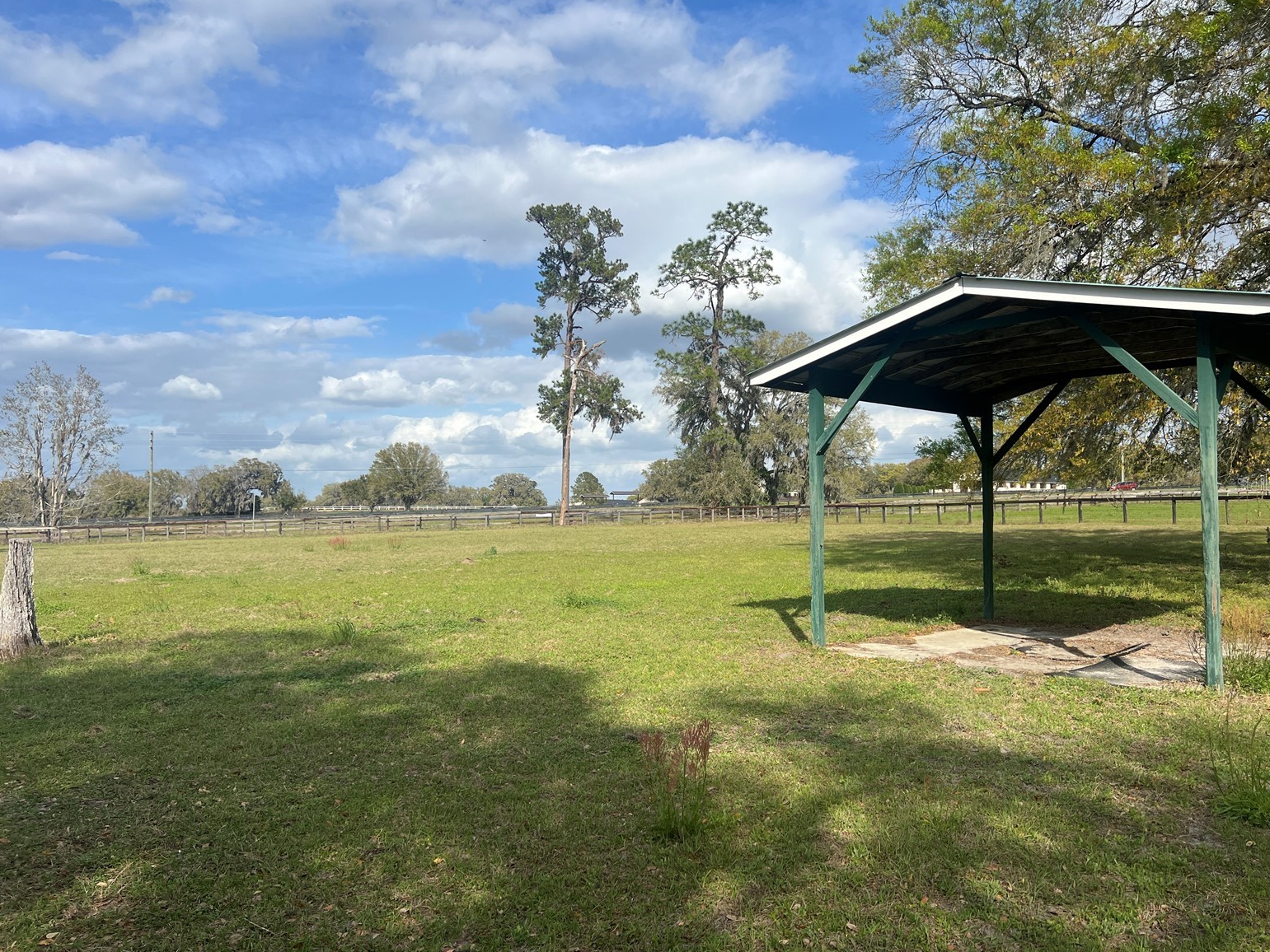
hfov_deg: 65.3
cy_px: 484
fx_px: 991
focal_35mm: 27
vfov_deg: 51.4
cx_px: 655
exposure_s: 1/4630
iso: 50
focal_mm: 5.7
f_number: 1.5
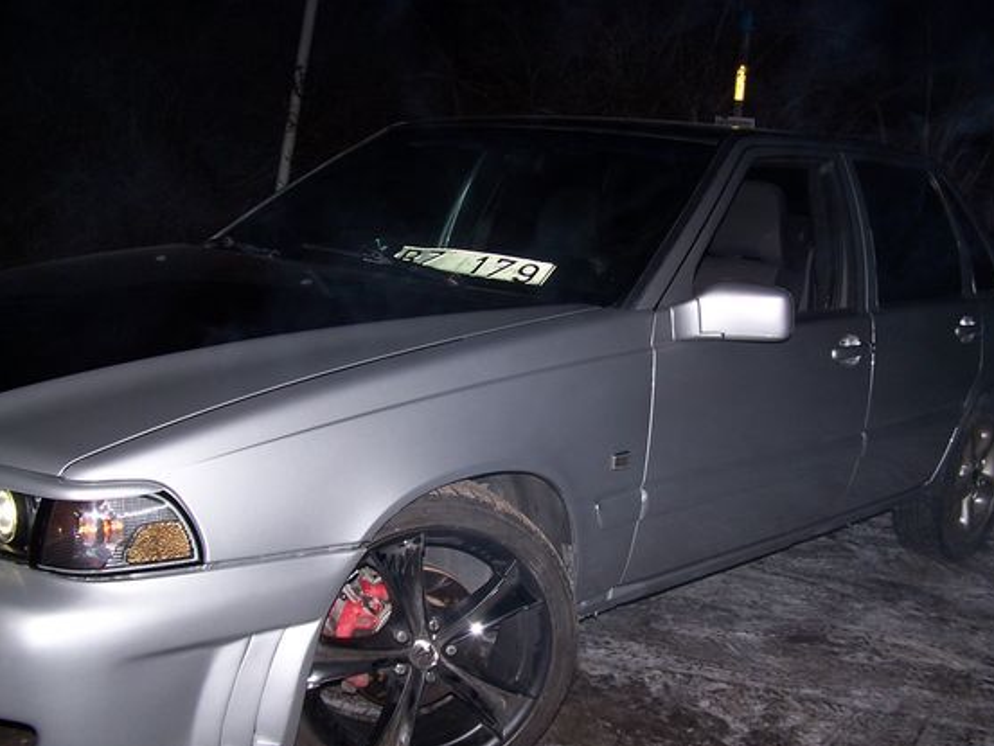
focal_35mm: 44
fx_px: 1264
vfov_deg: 32.9
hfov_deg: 42.9
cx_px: 501
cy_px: 399
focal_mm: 6.3
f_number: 2.8
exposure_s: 1/60
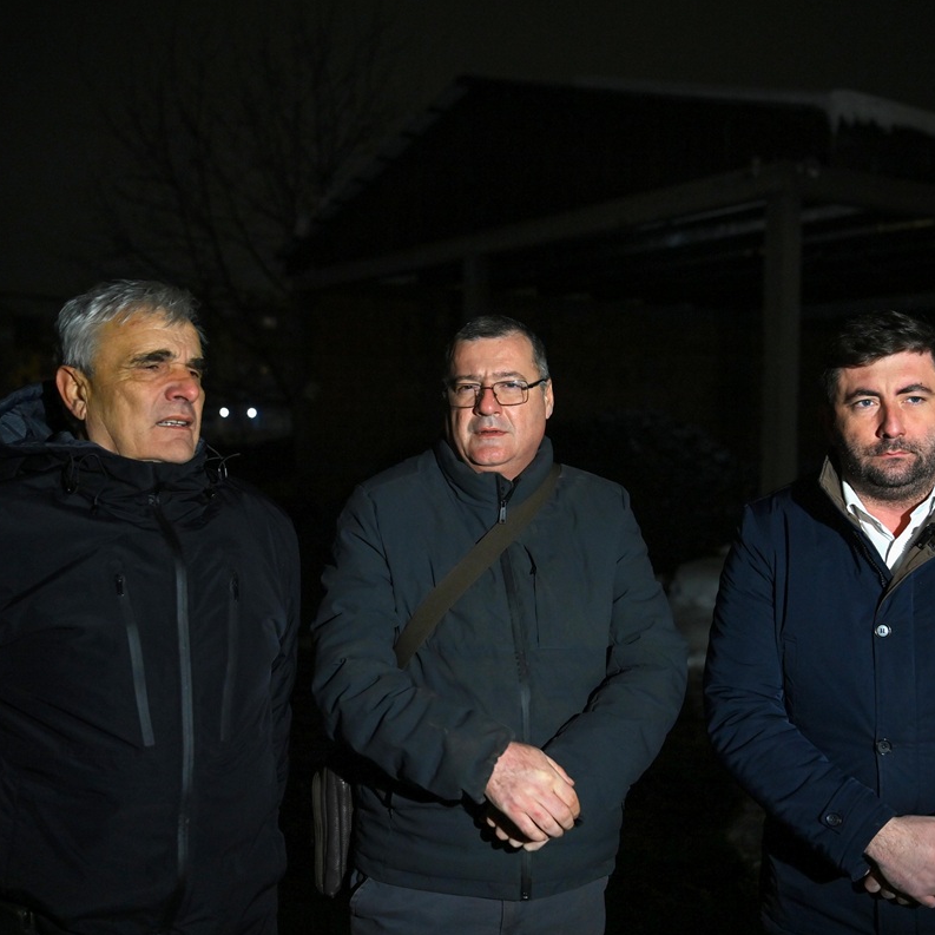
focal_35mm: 45
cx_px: 521
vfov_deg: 37.6
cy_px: 468
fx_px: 1375
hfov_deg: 37.5
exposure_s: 1/250
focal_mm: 35
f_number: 2.8
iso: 1600
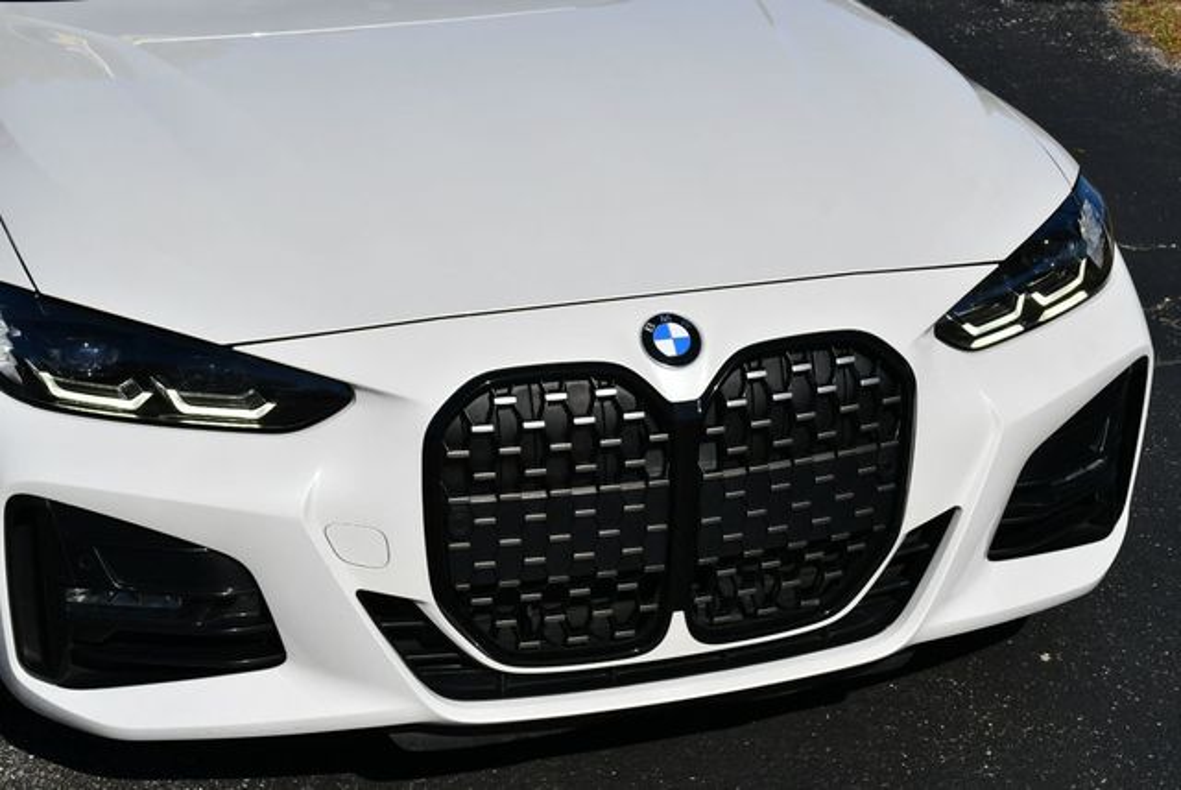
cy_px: 395
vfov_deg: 19.0
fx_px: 2364
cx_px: 590
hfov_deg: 28.0
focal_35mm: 72
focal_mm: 36
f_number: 10
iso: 100
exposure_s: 1/400
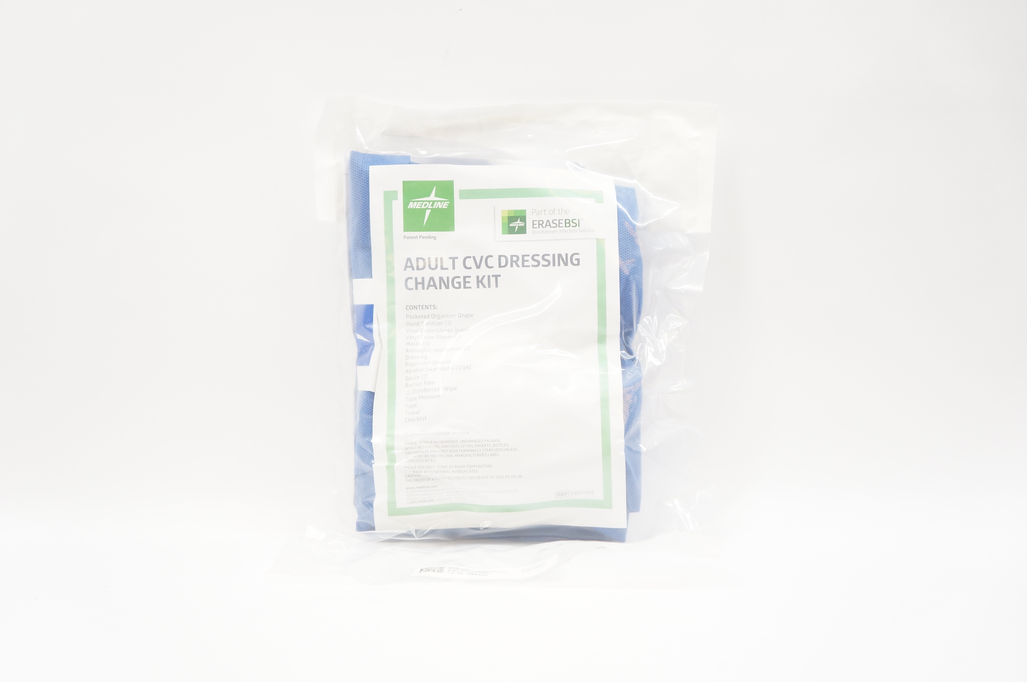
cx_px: 514
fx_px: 1496
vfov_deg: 25.7
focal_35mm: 52
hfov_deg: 37.9
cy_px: 341
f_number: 4.5
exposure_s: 1/60
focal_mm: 35
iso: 400
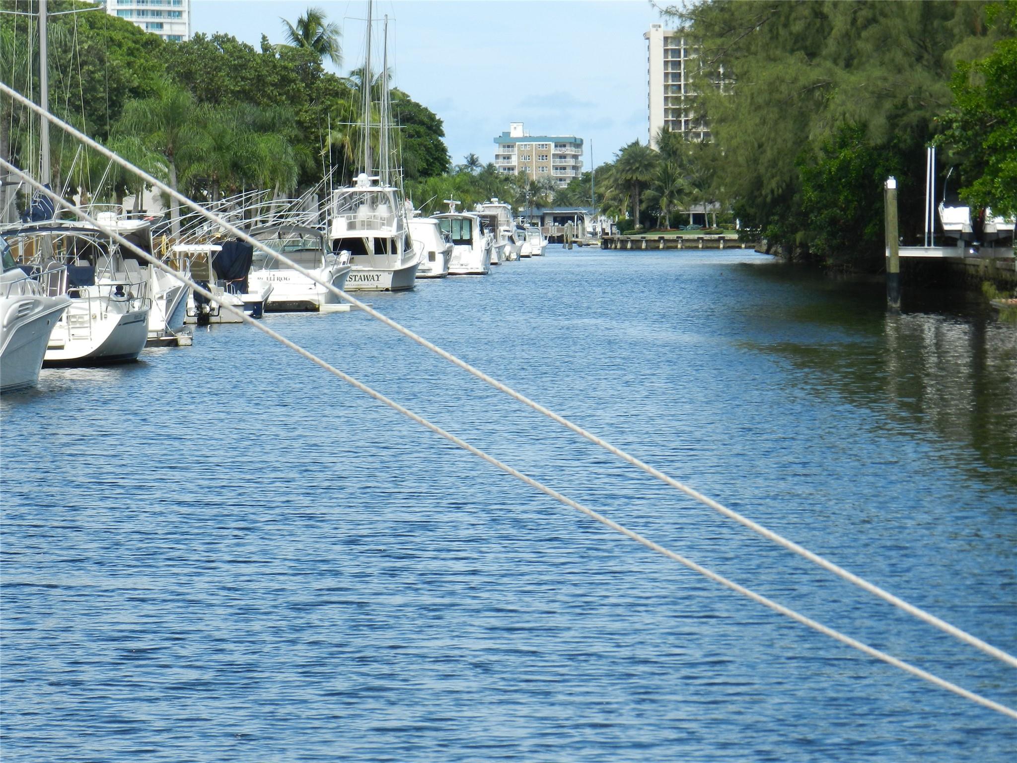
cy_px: 382
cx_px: 508
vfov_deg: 8.4
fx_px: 5171
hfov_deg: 11.2
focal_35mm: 176
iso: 160
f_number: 5.4
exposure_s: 1/500
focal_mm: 31.2
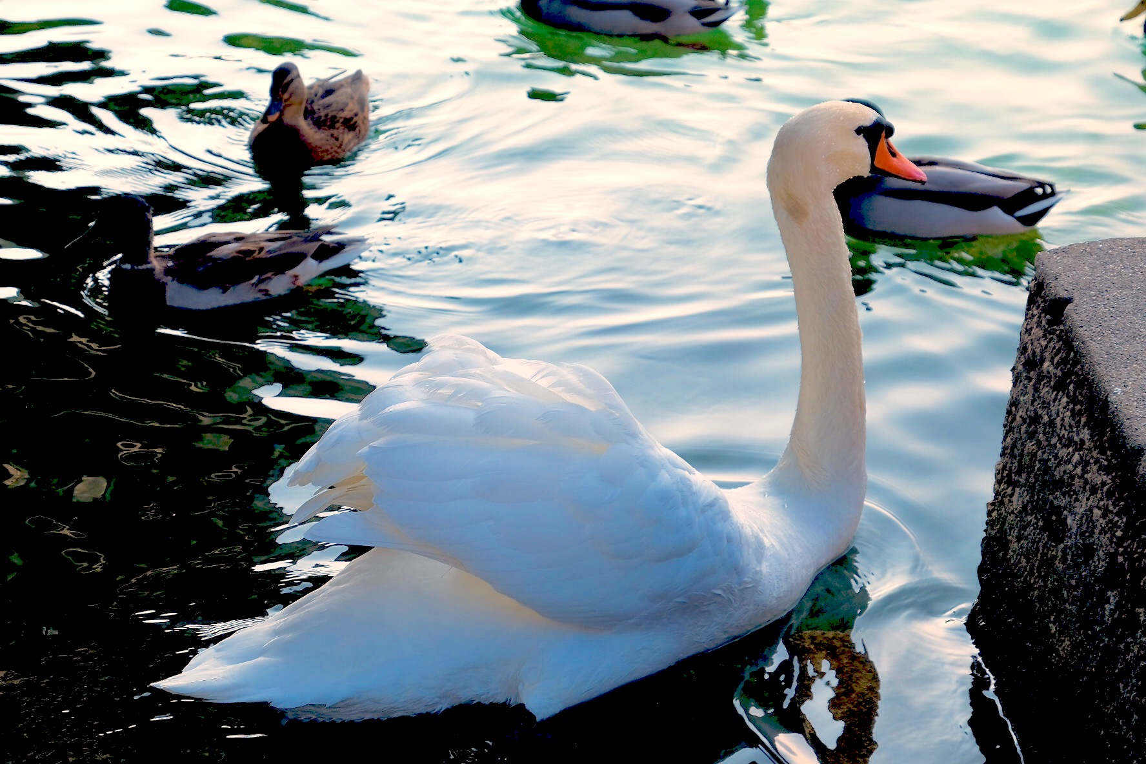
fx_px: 3756
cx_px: 573
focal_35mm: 118
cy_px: 382
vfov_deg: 11.6
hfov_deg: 17.3
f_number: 5.6
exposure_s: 1/420
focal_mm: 78.7
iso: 400
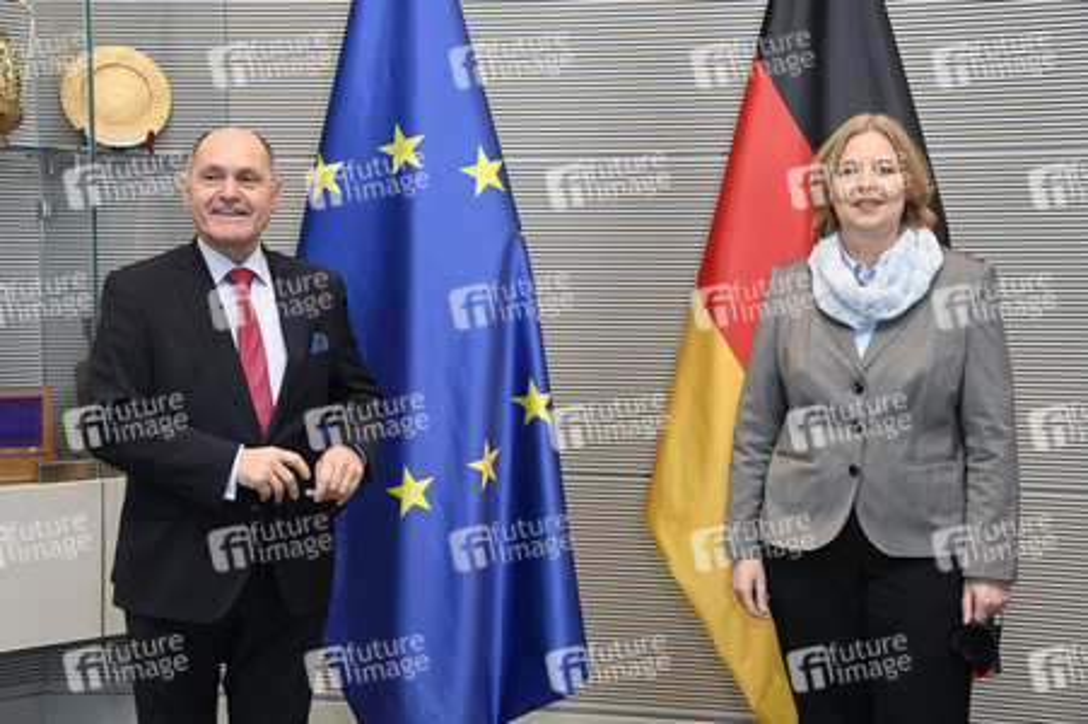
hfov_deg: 35.7
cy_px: 362
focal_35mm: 56
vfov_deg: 24.2
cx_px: 544
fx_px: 1691
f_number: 5.6
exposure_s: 1/250
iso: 6400
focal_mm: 56
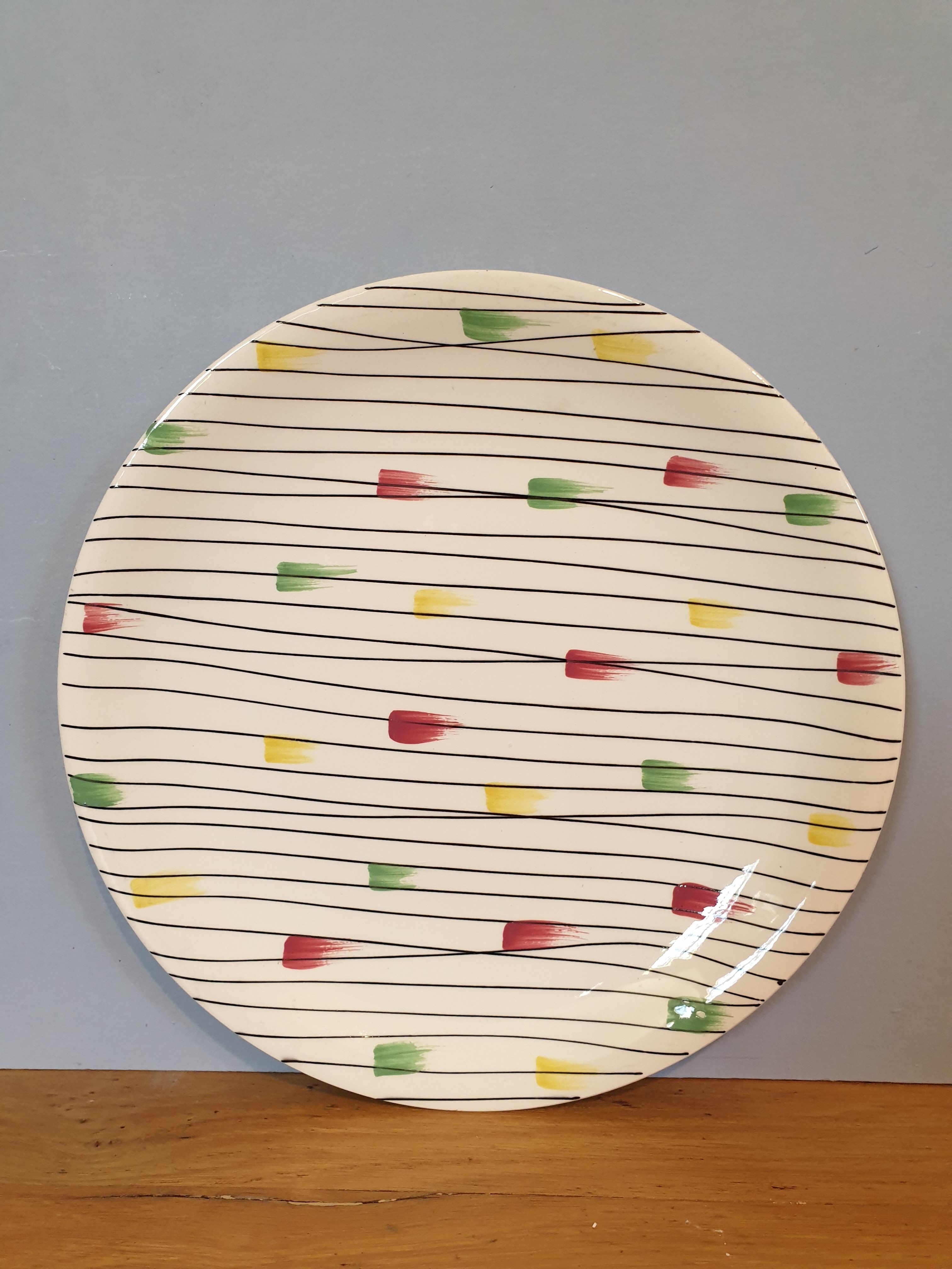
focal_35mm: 26
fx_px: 953
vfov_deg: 67.3
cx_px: 476
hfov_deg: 53.1
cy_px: 634
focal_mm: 4.3
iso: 250
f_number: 2.4
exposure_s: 1/50
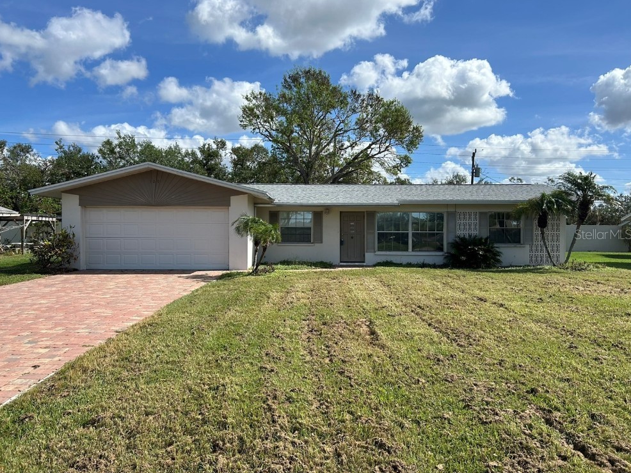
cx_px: 307
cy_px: 234
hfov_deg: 65.3
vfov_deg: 51.4
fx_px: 492
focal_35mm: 27
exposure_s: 1/5076
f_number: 1.5
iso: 50
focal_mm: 5.7
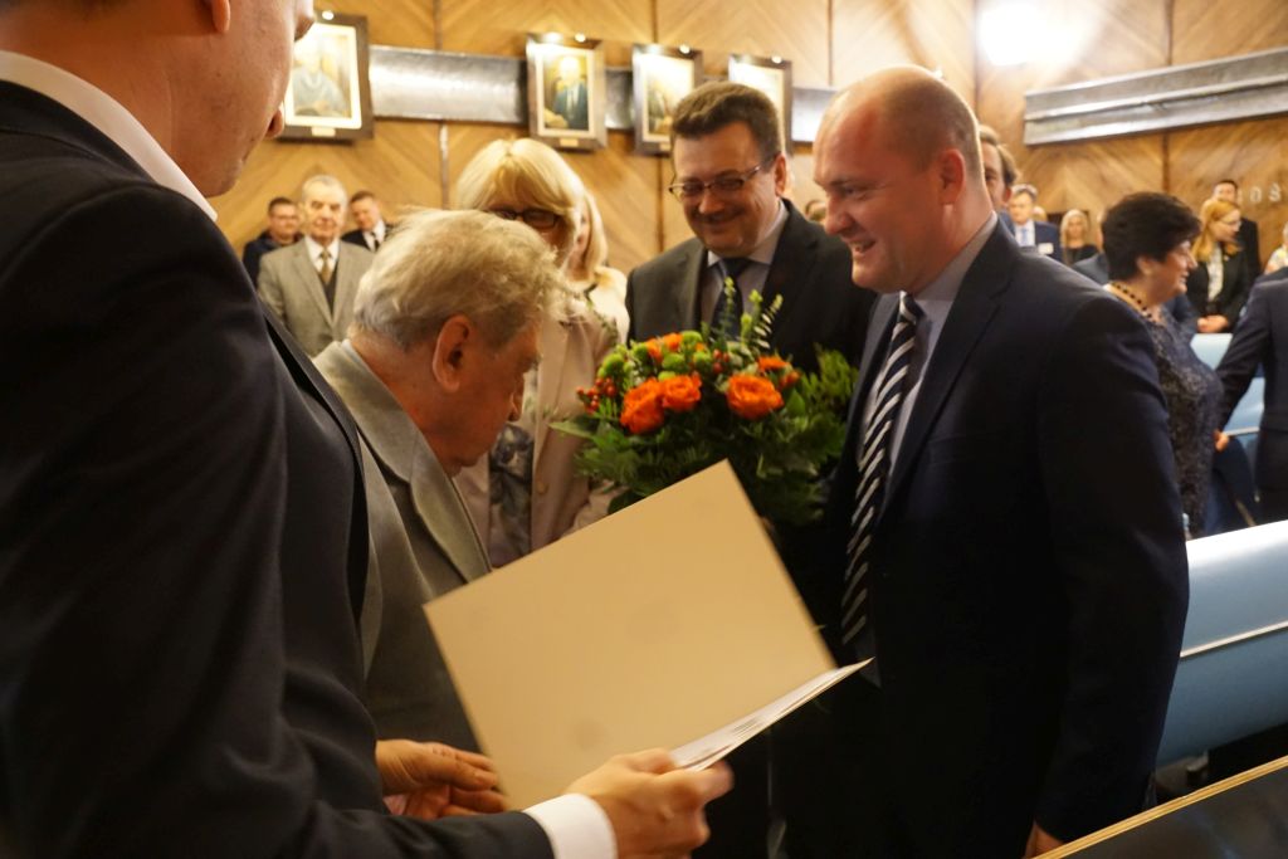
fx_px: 1395
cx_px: 644
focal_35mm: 39
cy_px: 430
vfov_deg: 34.2
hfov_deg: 49.5
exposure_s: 1/40
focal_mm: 26
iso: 3200
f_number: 6.3
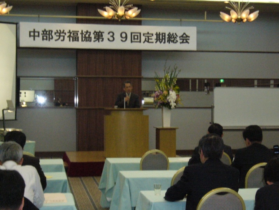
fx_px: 564
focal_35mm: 70
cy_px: 105
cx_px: 140
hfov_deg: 27.8
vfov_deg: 21.0
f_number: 4
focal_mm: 11.5
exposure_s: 1/60
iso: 400
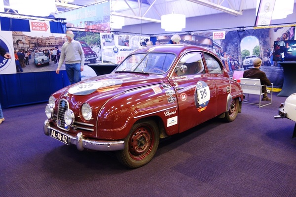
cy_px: 98
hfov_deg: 65.5
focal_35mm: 28
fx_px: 230
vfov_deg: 46.4
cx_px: 148
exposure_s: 1/30
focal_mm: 10.4
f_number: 1.8
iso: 400
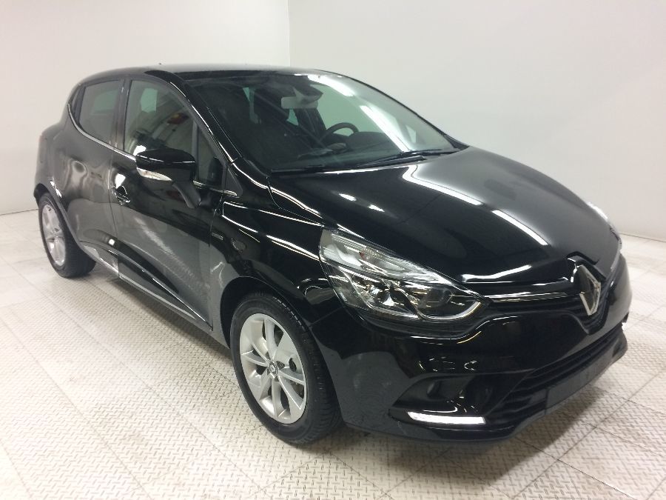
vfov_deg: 48.2
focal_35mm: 29
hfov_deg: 61.7
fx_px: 558
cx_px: 333
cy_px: 250
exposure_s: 1/33
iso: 64
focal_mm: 4.15
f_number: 2.2
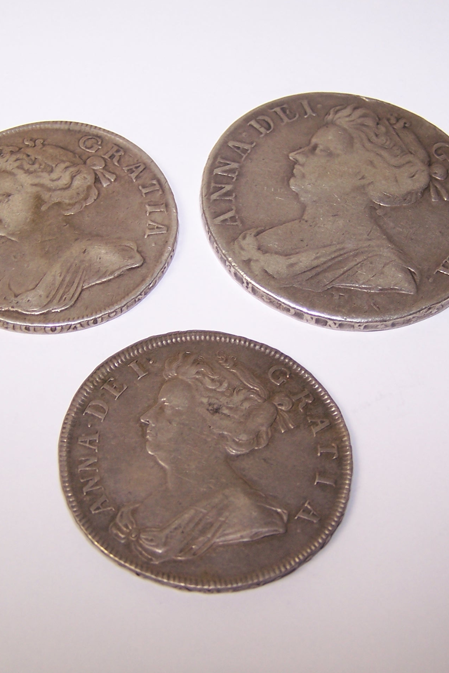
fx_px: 1253
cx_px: 220
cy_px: 336
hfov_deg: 20.3
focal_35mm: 67
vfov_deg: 30.1
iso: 80
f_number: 3
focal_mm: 8
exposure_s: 1/60
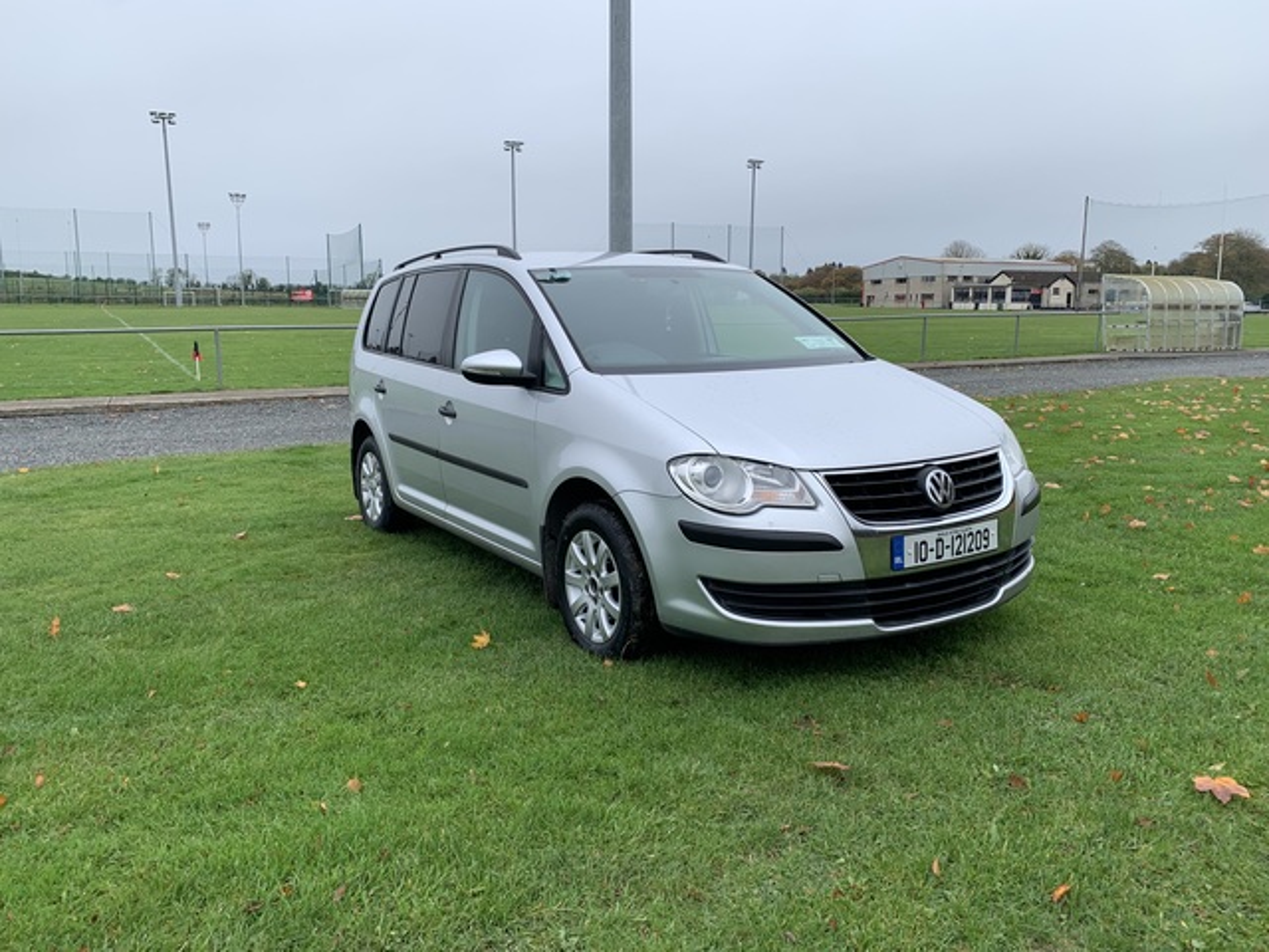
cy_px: 476
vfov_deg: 53.1
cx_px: 634
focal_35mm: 26
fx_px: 953
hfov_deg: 67.3
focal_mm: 4.25
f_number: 1.8
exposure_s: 1/771
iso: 25
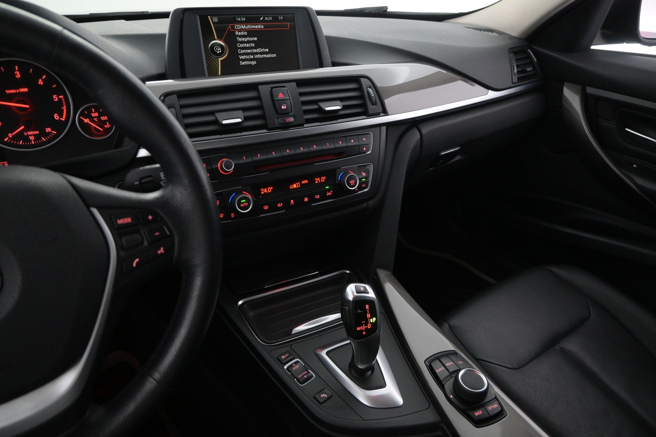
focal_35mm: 24
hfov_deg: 73.7
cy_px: 218
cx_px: 328
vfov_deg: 53.1
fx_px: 437
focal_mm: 16
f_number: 4
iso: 2500
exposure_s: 1/50
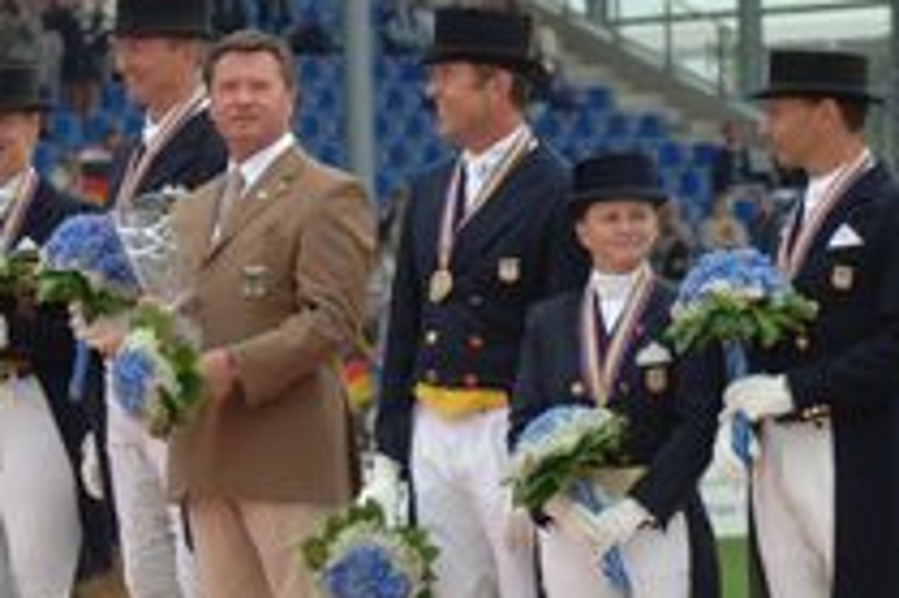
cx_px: -30
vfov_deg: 3.3
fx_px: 10305
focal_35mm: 413
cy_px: 222
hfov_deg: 5.0
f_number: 5.6
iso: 200
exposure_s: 1/250
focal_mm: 90
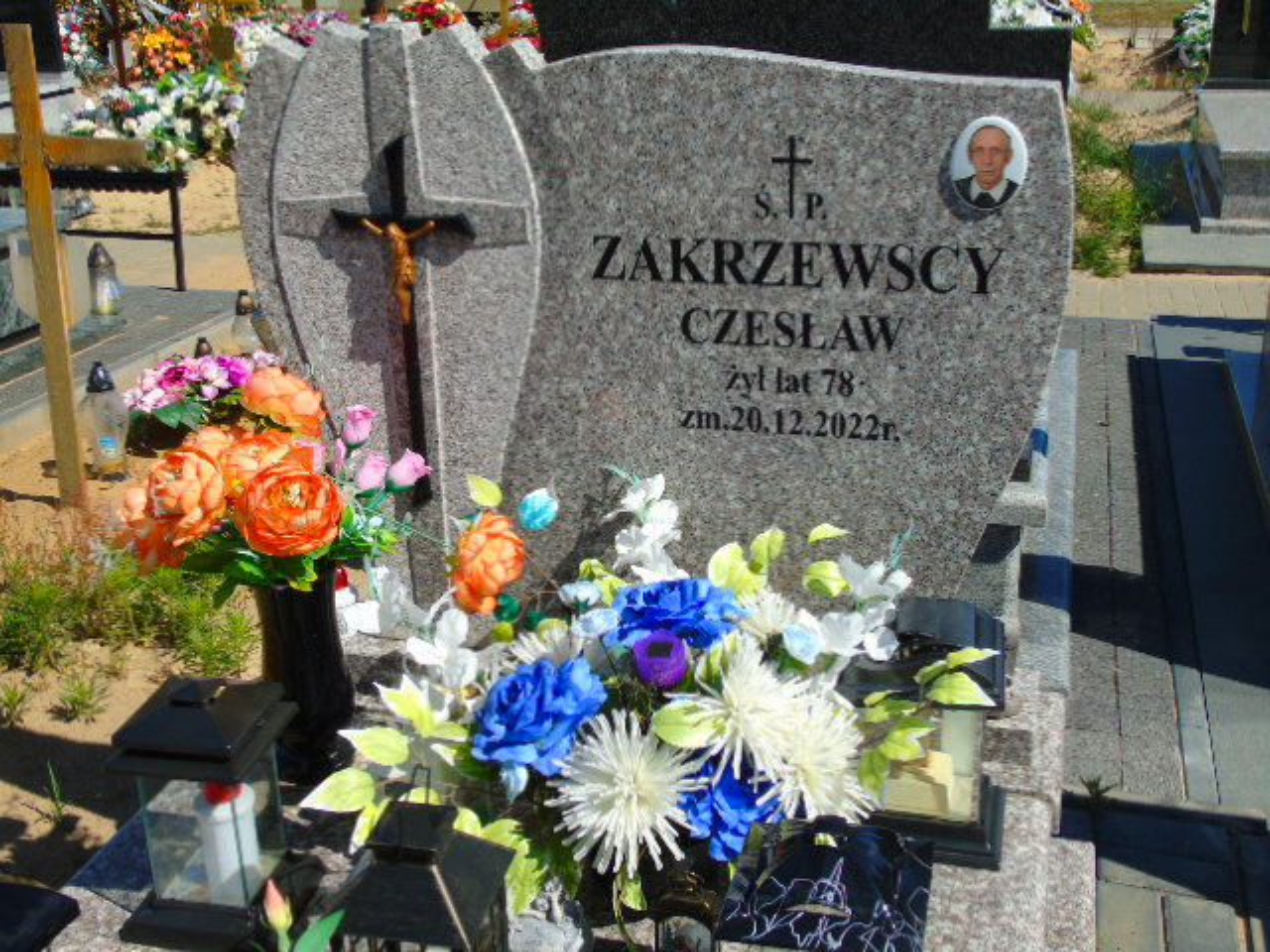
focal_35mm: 40
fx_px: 1468
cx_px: 635
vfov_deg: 36.0
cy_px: 476
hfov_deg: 46.8
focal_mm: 7.1
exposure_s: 1/1000
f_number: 3.9
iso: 80
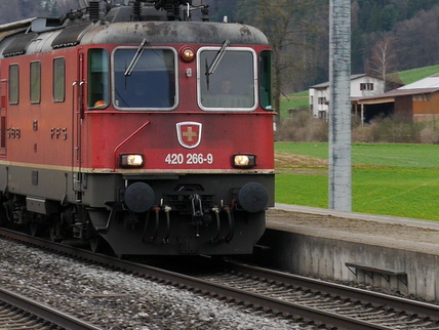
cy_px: 92
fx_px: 2209
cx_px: 86
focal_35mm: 174
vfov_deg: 8.5
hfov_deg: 11.3
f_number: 7.1
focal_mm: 31
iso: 160
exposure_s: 1/200
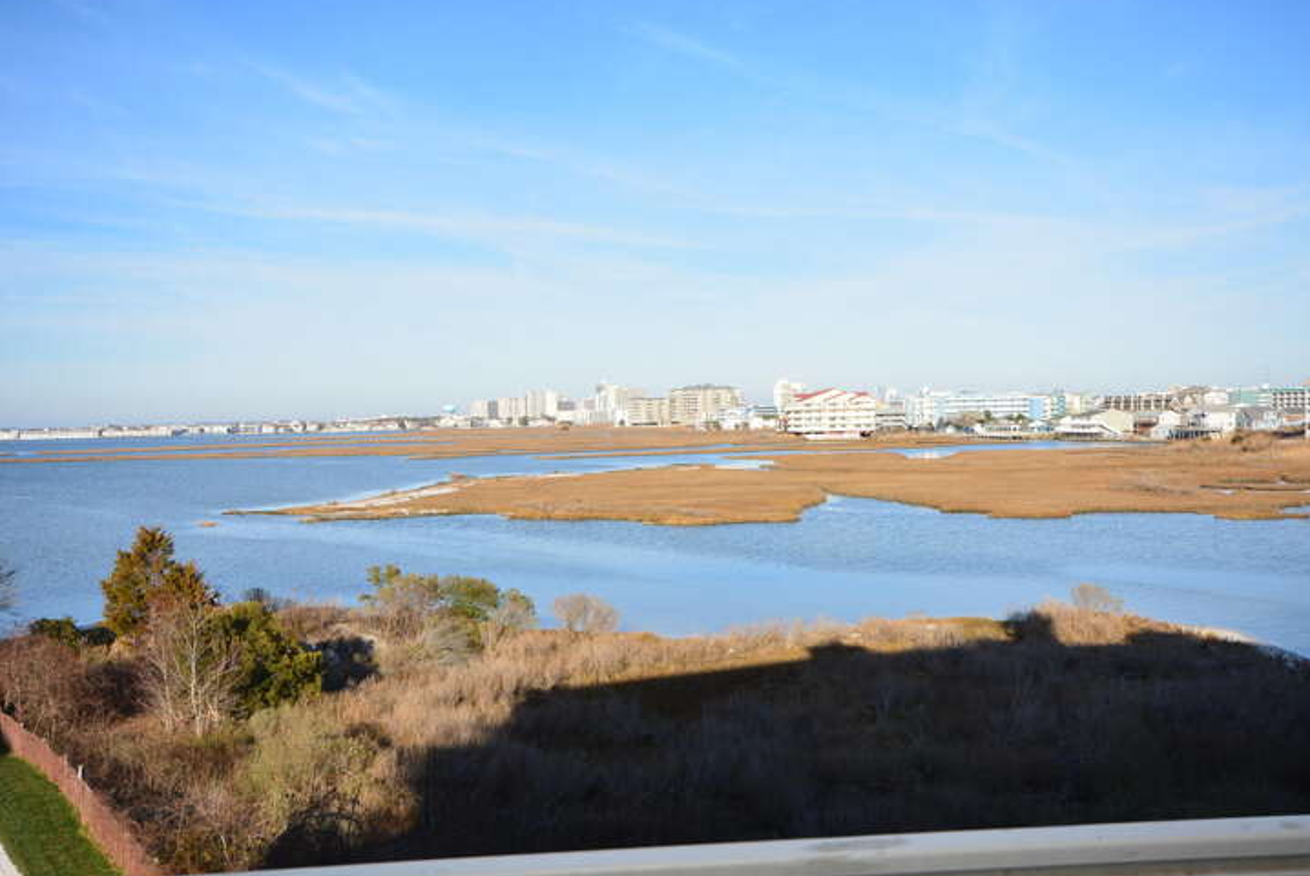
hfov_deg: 58.7
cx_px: 670
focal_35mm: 32
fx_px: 1165
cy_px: 456
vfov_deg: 41.2
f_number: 10
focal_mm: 20
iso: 220
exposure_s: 1/250
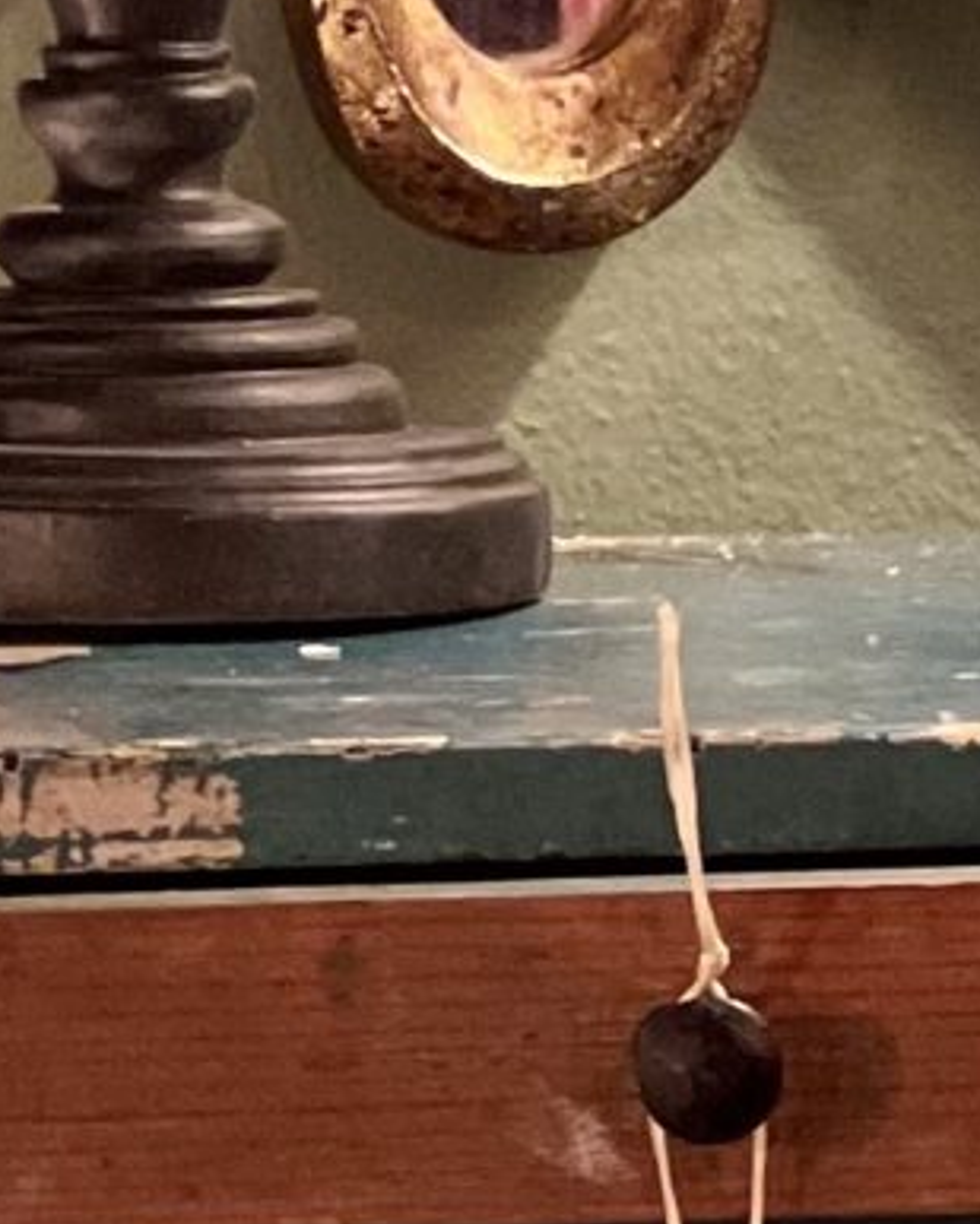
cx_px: 1300
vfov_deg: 3.9
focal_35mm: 498
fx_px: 18048
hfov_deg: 3.1
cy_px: -739
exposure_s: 1/33
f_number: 2.8
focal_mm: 9
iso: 320
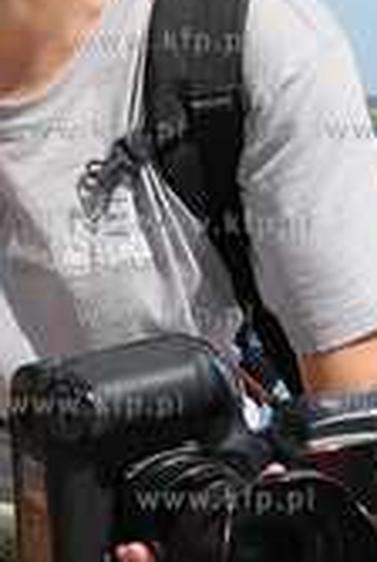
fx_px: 1739
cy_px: 219
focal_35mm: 111
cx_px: 119
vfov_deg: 18.3
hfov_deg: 12.4
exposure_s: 1/400
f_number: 7.1
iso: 200
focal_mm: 31
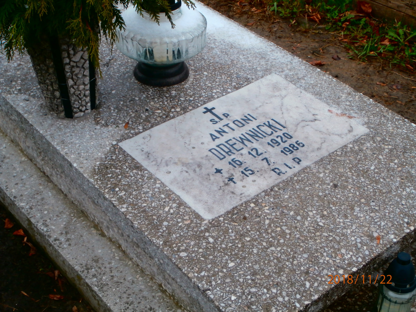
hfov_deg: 33.8
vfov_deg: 25.7
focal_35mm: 57
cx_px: 208
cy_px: 156
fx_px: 685
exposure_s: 1/80
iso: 100
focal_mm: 10.11
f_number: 4.5
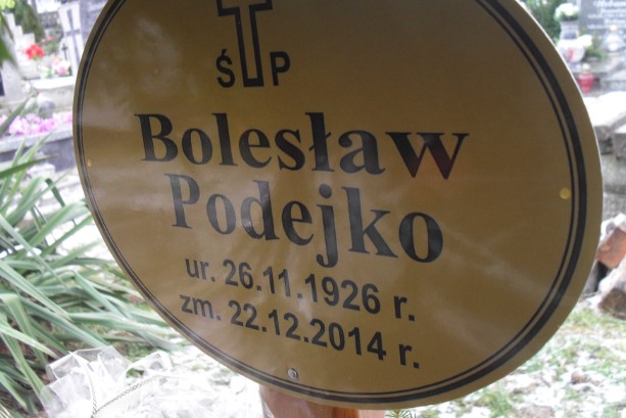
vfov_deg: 35.0
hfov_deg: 50.7
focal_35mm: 38
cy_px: 180
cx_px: 319
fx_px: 661
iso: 100
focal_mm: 6.3
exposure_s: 1/45
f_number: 3.2
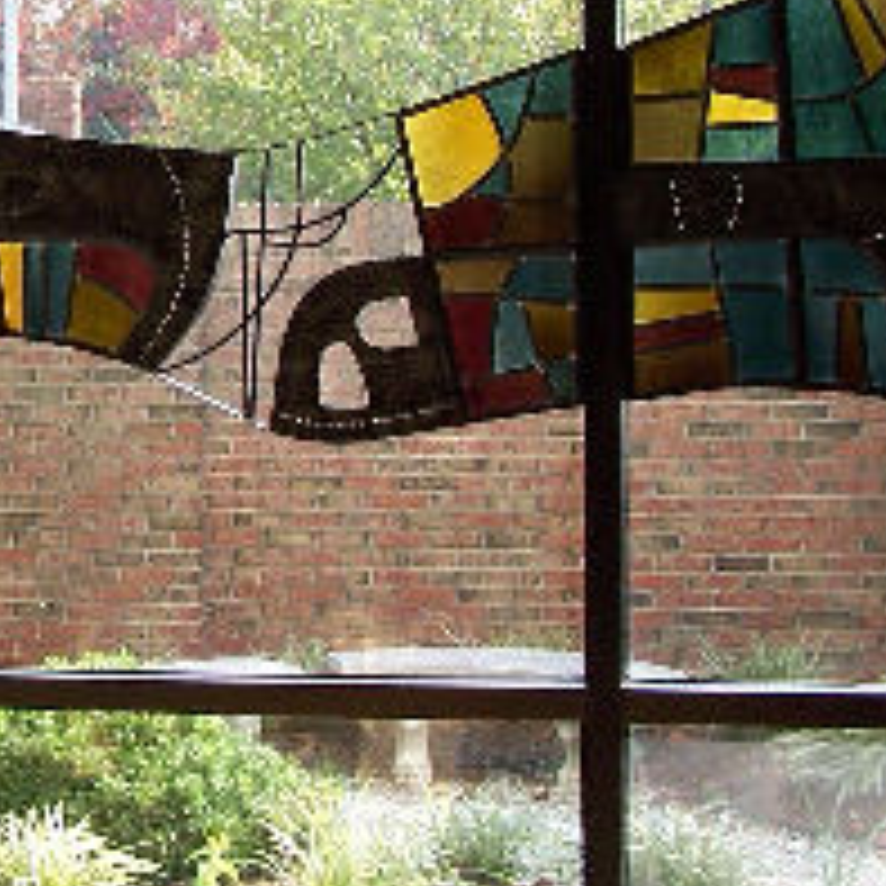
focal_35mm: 98
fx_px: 2838
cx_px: 58
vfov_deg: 17.6
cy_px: 166
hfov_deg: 17.4
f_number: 2.8
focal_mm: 6.3
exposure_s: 1/90
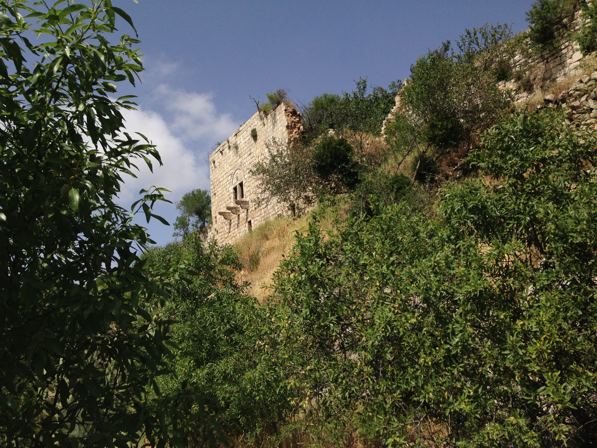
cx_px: 298
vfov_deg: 42.9
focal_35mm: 33
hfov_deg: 55.4
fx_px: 569
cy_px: 224
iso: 50
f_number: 2.4
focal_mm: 4.12
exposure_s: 1/3012
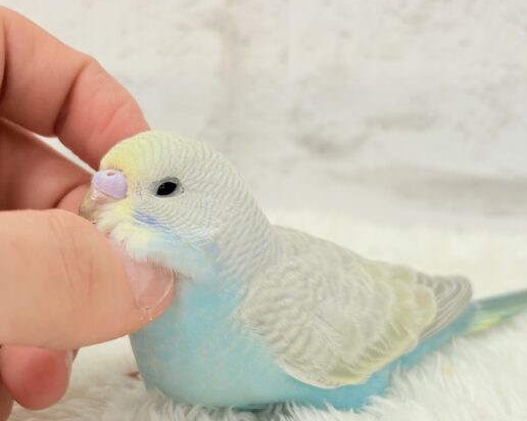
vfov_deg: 24.2
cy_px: 208
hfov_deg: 30.0
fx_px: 982
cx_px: 310
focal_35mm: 63
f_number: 1.6
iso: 100
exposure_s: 1/100
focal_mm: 5.96
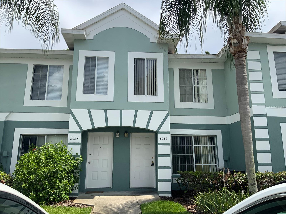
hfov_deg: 61.7
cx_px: 143
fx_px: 240
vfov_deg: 48.2
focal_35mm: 29
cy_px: 107
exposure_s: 1/1984
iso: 20
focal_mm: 3
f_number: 1.8
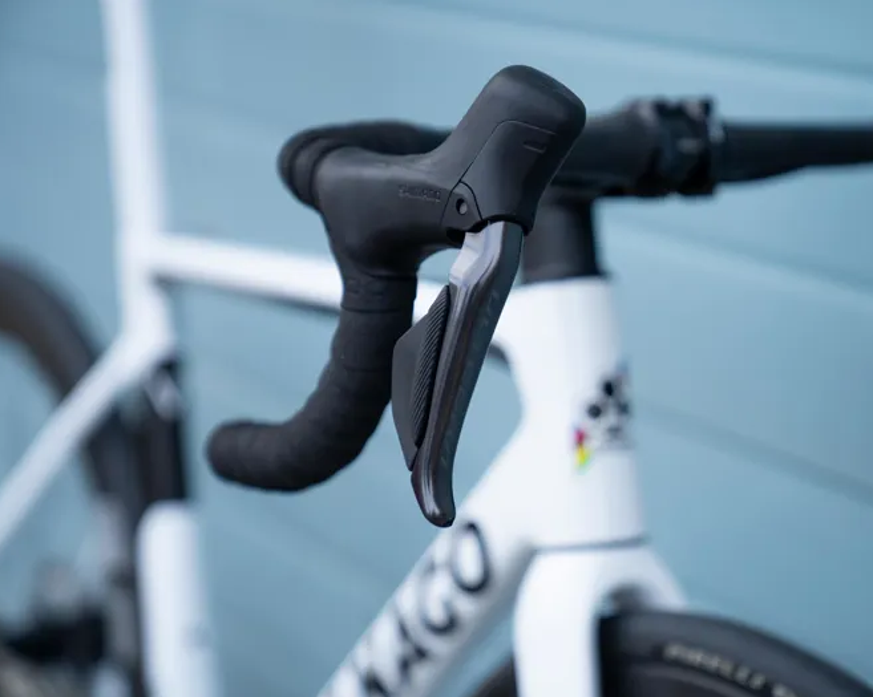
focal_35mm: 80
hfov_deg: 23.8
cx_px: 521
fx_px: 2066
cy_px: 351
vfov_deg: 19.2
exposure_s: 1/2000
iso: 500
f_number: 2.8
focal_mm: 70
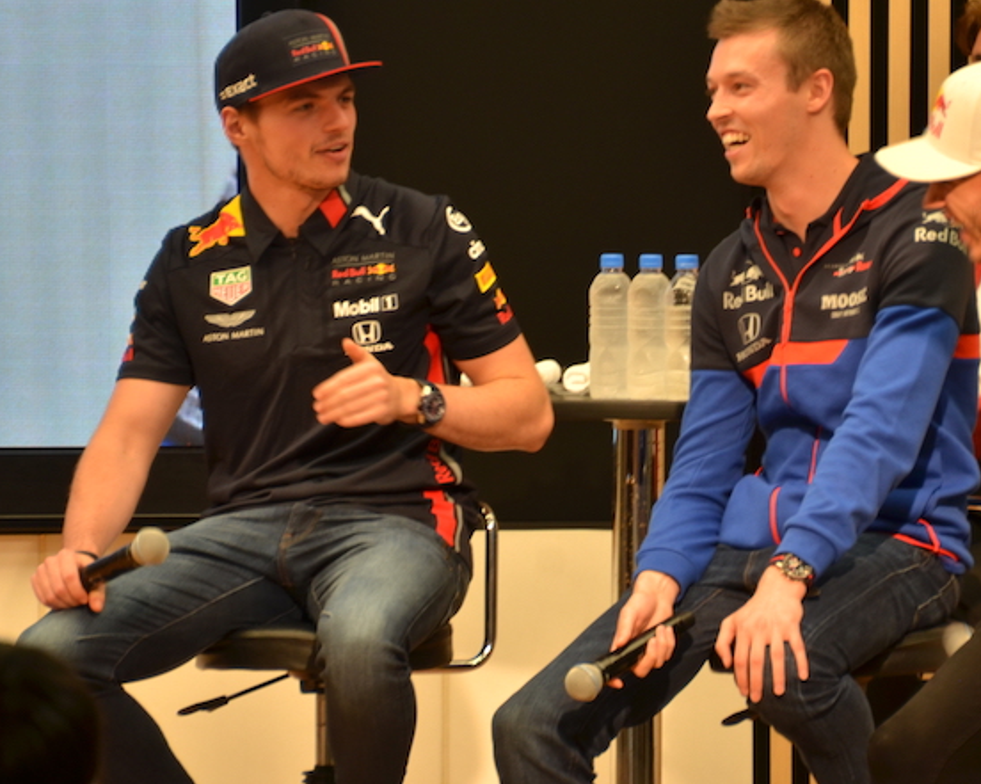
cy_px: 258
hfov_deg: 3.4
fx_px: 16657
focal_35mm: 574
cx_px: 588
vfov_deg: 2.7
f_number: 6.3
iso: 180
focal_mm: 250
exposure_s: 1/30
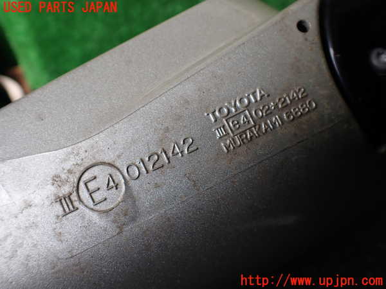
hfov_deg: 60.0
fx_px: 335
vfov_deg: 46.8
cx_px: 193
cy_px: 144
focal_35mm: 30
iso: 100
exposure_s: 1/200
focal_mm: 5.4
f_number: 2.3
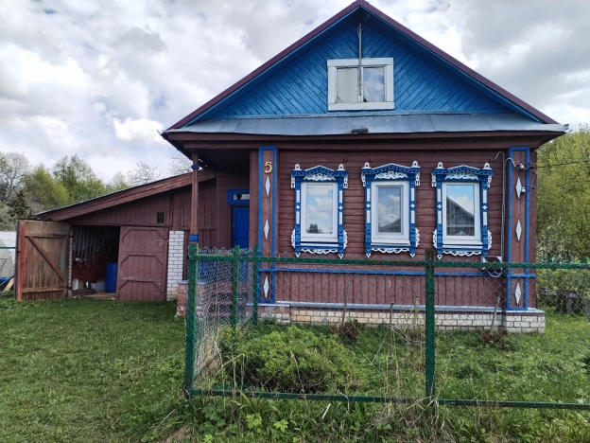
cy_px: 222
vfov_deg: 48.2
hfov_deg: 61.7
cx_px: 295
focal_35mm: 29
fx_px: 494
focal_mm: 4.75
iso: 100
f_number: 1.8
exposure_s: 1/1156
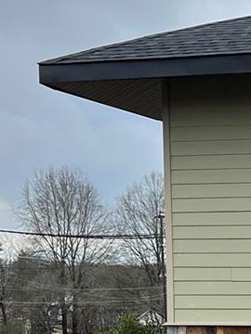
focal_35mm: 111
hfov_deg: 12.2
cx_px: 452
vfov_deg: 17.3
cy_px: 336
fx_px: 1073
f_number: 1.5
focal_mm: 5.7
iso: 50
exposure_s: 1/1147
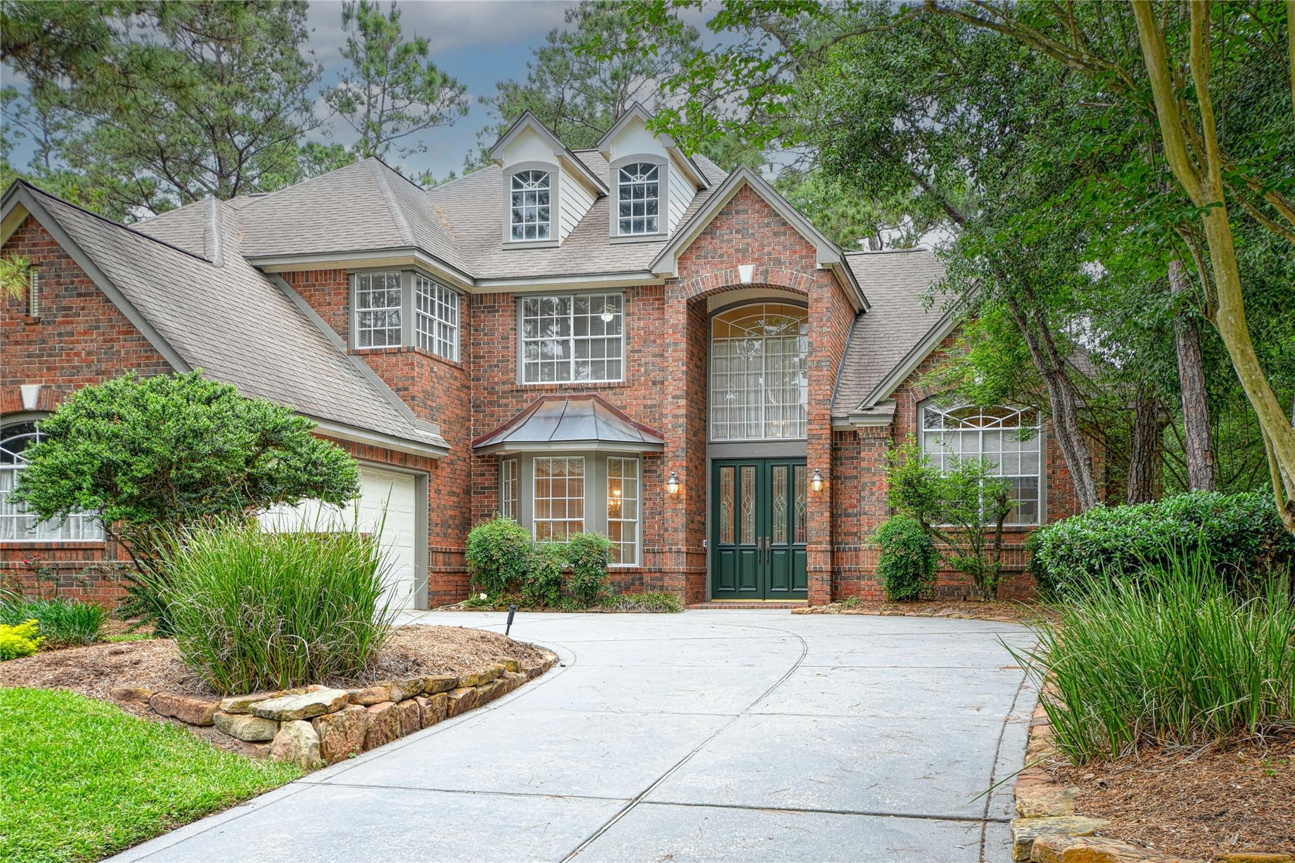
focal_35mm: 36
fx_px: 1295
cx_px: 648
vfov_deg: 36.9
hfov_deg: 53.1
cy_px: 432
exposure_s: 1/5
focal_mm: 24
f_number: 6.3
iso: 100
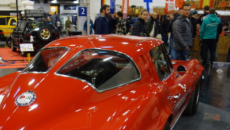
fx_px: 268
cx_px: 74
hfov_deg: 45.6
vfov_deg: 26.4
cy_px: 110
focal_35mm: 44
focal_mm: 10.4
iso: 125
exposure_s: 1/80
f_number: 1.8
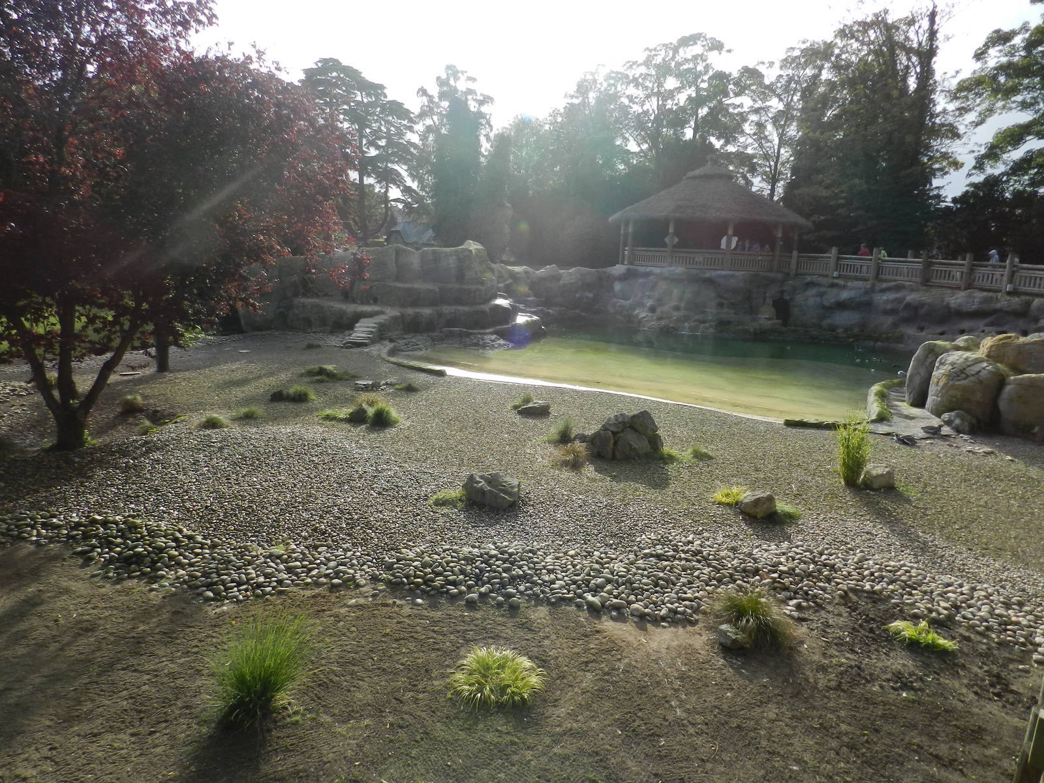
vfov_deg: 58.9
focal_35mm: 23
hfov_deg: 73.9
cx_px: 522
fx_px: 694
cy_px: 392
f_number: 3.4
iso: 160
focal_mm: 4
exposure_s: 1/800
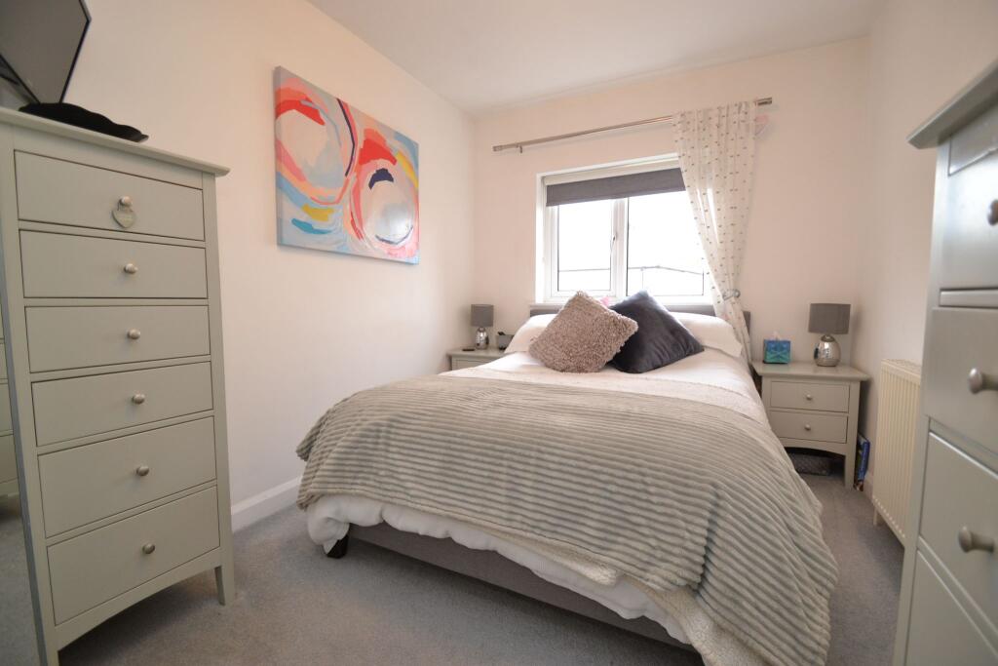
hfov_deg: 100.4
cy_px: 333
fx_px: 416
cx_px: 499
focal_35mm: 15
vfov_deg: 77.3
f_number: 3.5
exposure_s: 1/60
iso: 720
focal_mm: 10
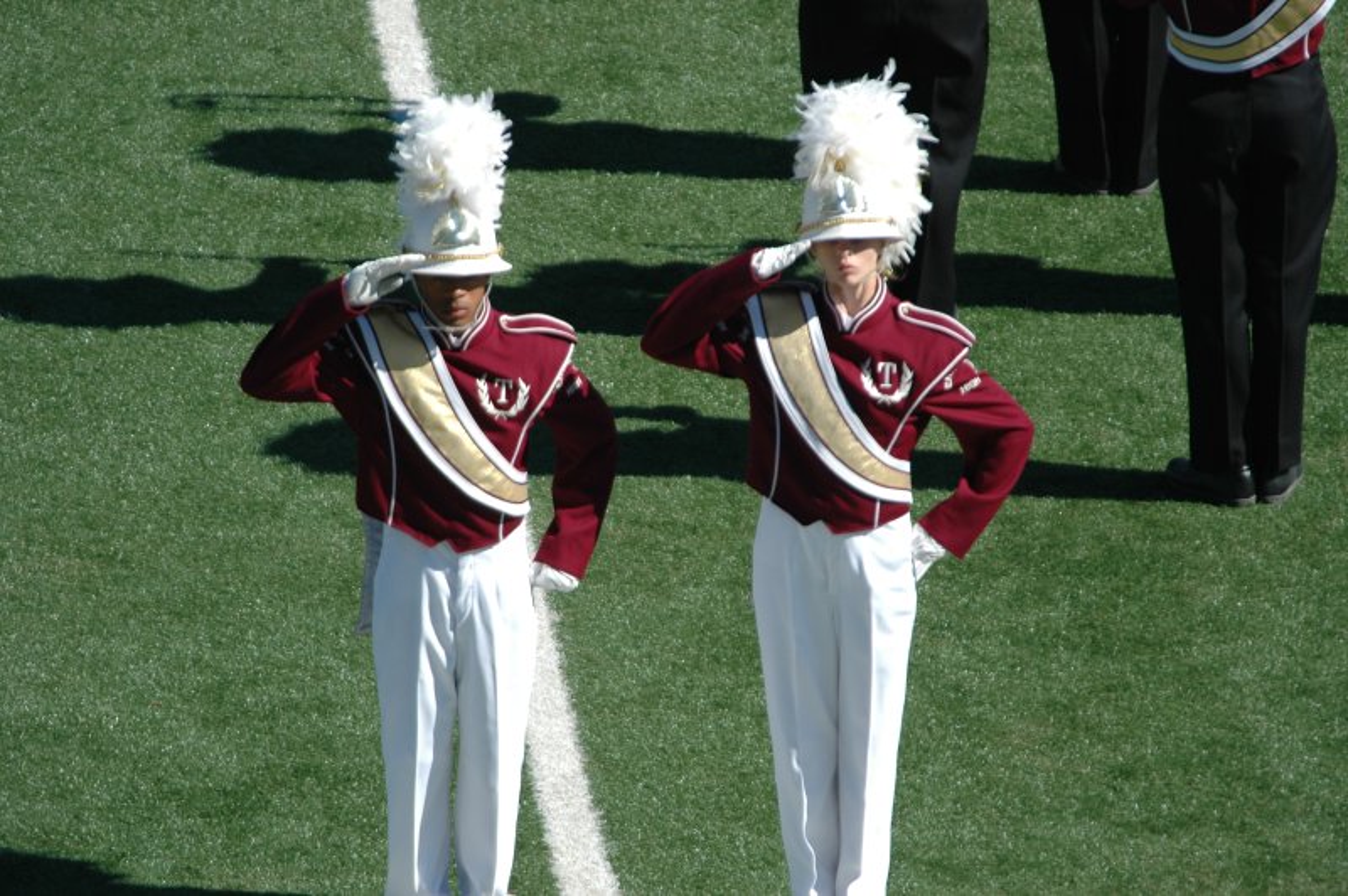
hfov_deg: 3.4
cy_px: 448
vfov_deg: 2.3
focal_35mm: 600
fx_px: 22448
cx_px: 674
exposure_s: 1/800
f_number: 5.6
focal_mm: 400
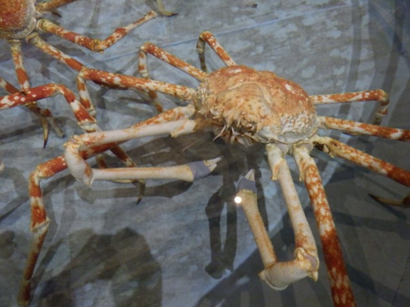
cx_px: 205
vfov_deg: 49.7
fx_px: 332
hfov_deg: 63.4
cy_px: 154
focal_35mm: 28
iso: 1600
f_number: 3.5
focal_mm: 5
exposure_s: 1/30
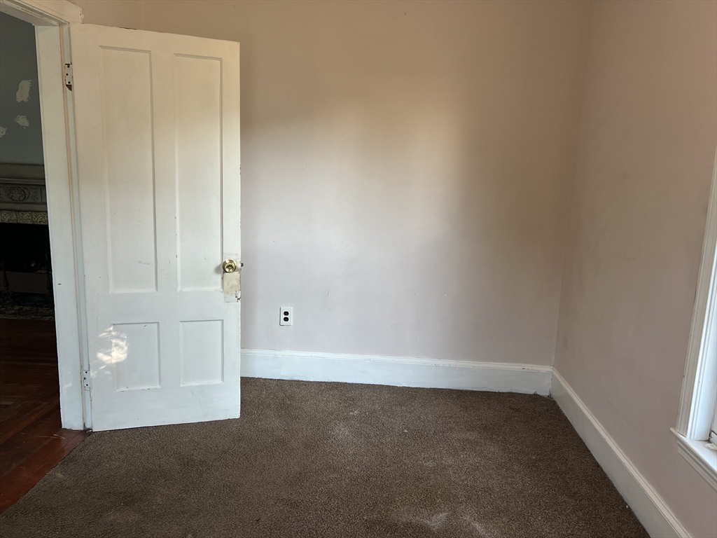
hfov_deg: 67.3
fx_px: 539
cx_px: 358
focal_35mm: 26
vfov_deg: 53.1
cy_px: 269
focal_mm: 5.7
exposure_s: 1/120
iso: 100
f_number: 1.5
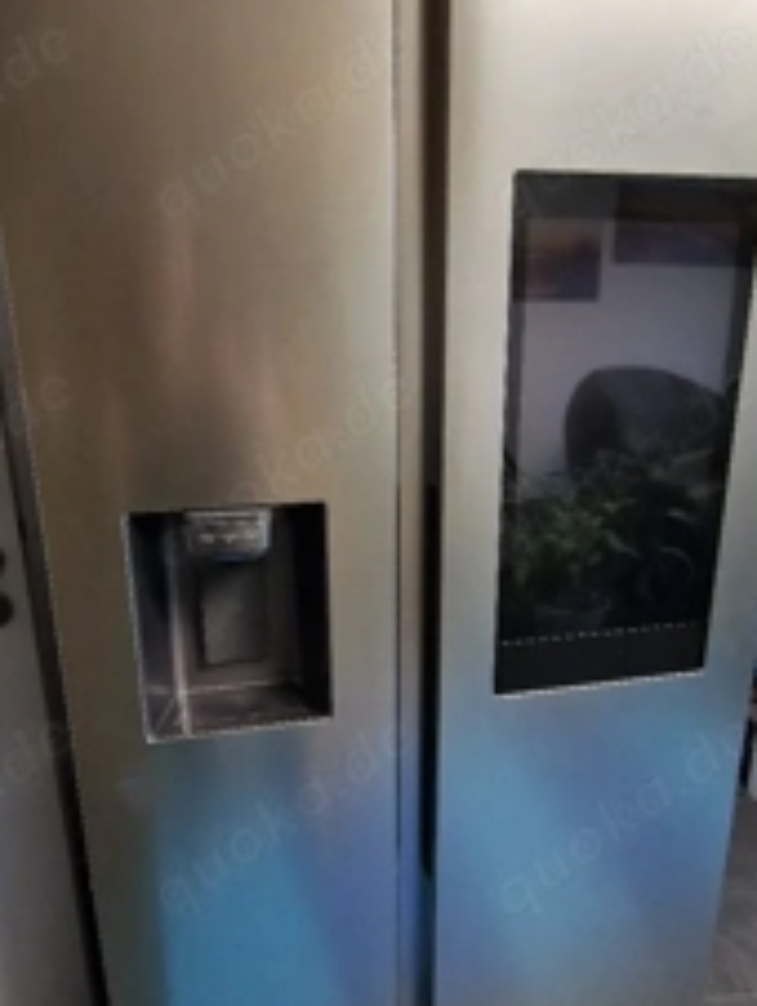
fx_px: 669
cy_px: 516
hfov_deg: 59.0
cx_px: 378
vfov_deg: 73.9
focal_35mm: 23
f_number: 2.2
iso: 320
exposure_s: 1/50
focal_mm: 2.2
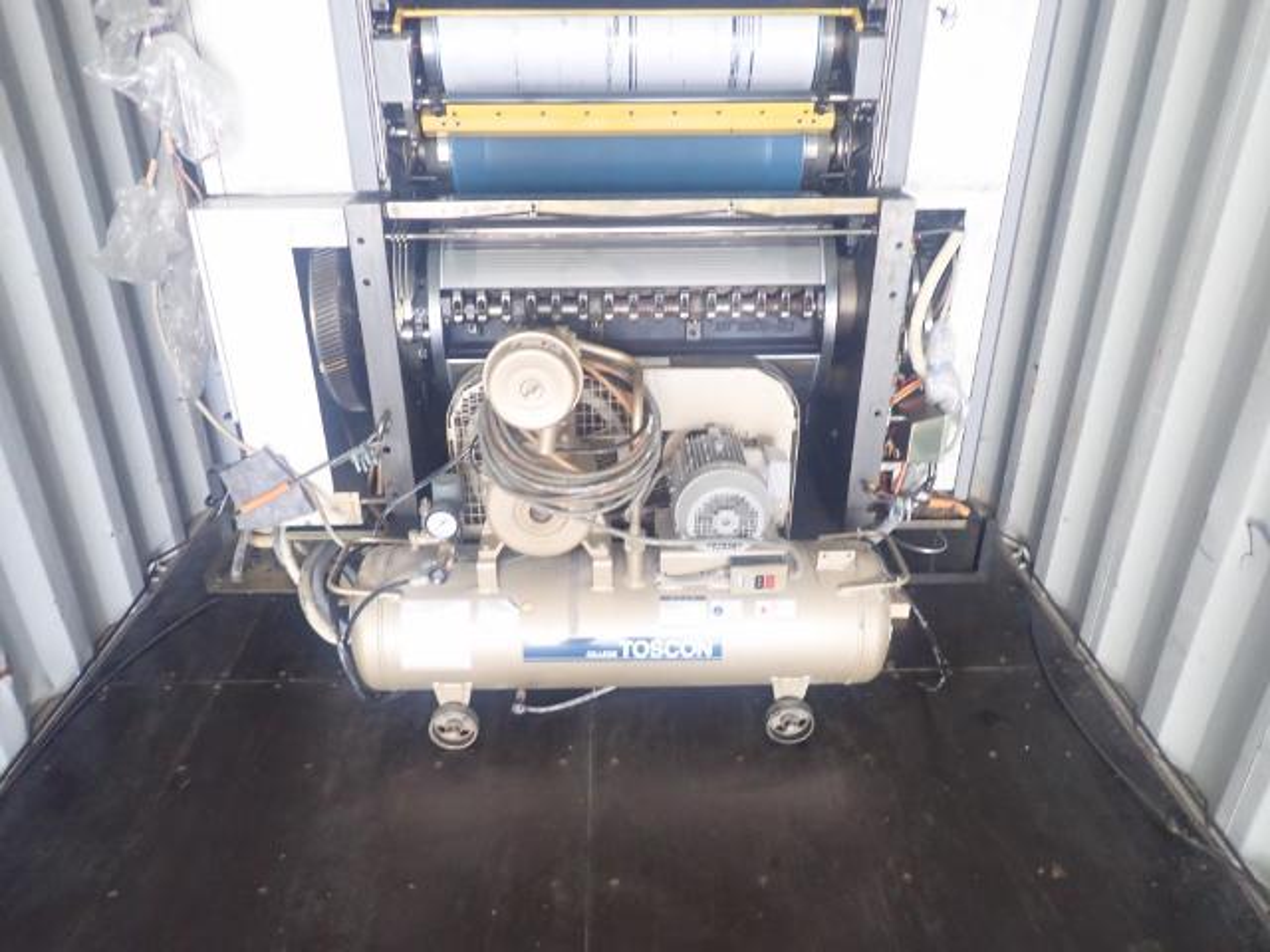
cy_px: 476
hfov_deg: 69.4
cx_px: 635
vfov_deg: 54.9
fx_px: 917
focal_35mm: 25
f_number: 2
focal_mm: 4.5
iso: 500
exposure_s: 1/30
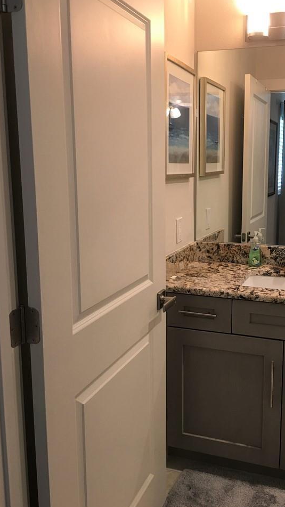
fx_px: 457
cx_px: 194
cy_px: 242
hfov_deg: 34.3
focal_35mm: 34
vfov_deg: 58.0
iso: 40
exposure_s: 1/15
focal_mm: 4.15
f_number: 2.2
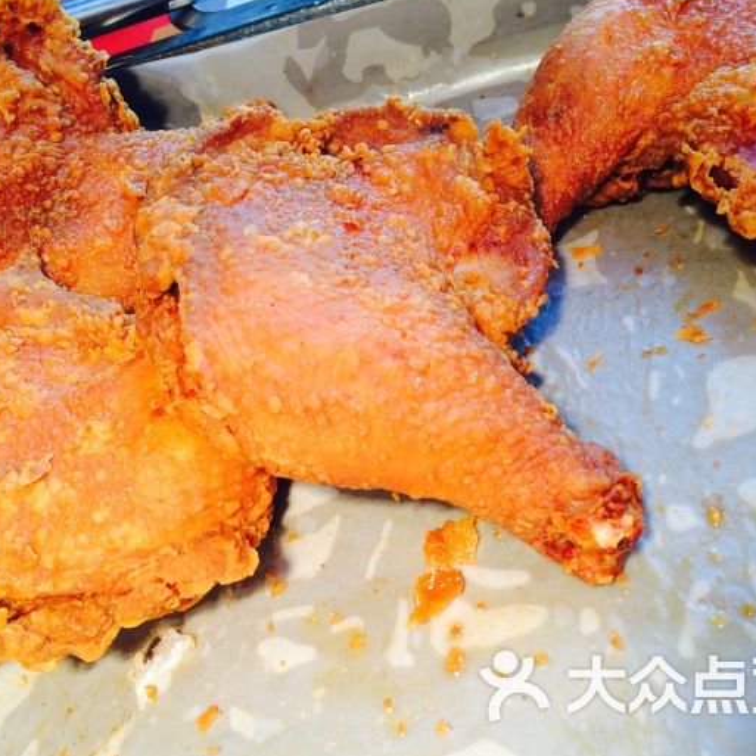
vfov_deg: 47.2
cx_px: 333
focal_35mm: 35
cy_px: 375
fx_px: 865
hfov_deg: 47.1
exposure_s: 1/100
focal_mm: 4.15
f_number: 2.2
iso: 50
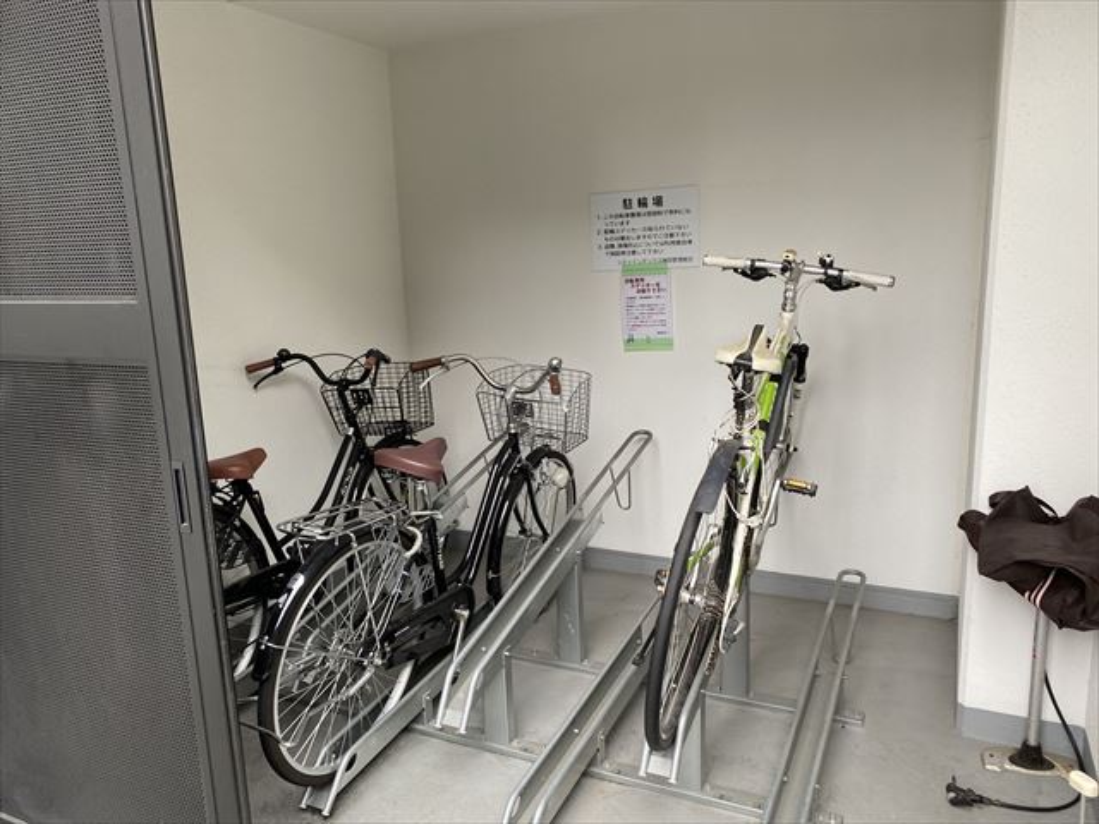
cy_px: 412
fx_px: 825
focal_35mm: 26
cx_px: 550
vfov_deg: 53.1
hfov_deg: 67.3
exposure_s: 1/121
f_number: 1.8
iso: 80
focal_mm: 4.25
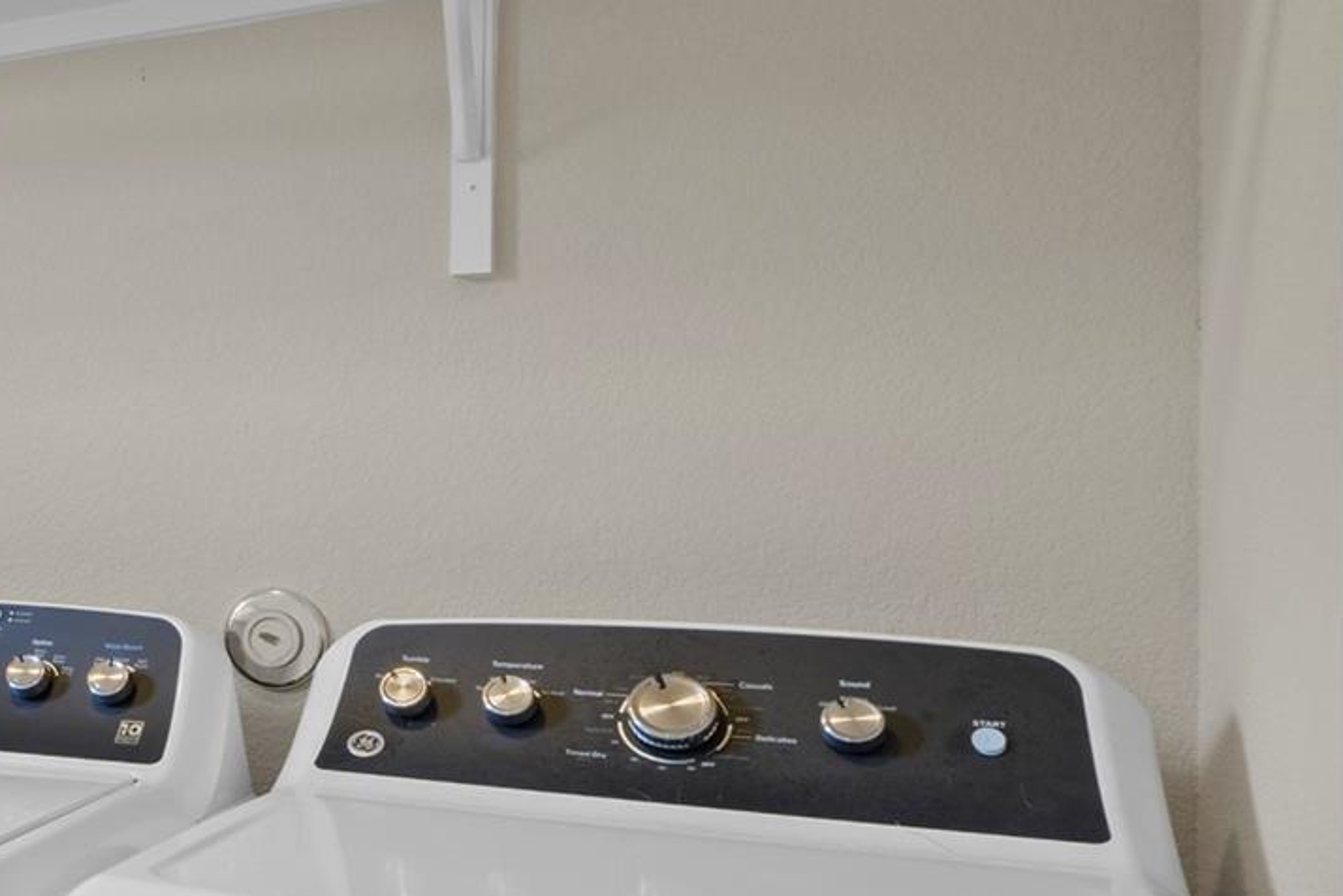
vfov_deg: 31.1
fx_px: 1604
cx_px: -292
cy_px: 547
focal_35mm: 43
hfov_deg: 35.2
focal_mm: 10
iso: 250
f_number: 11
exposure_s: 2
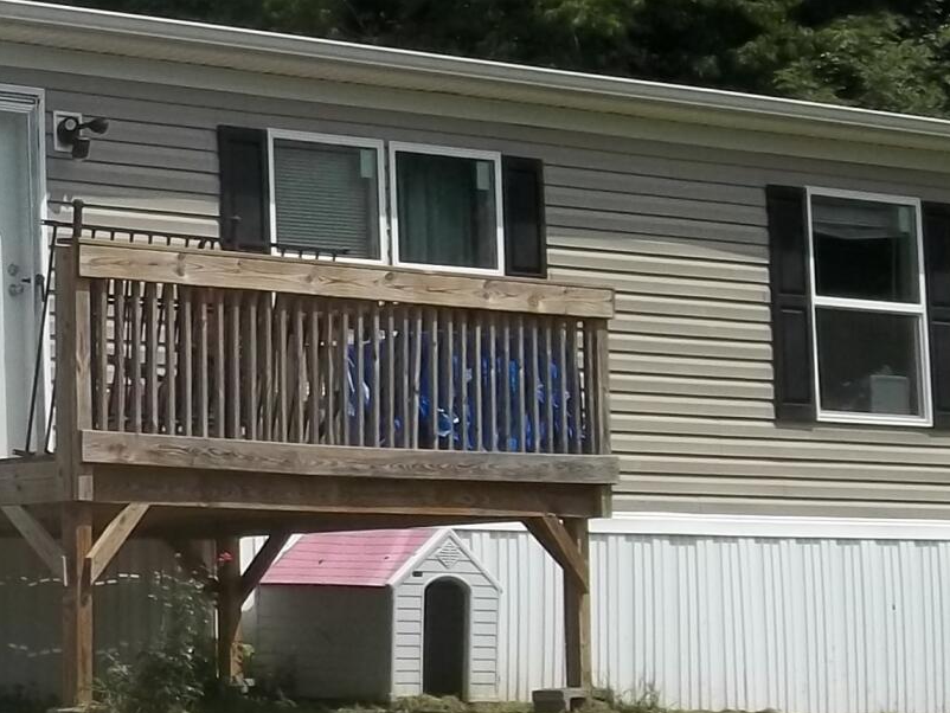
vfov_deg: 8.6
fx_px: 4722
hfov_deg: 11.3
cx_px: -217
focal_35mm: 172
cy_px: 232
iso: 64
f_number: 8.8
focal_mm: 8.3
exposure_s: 1/200
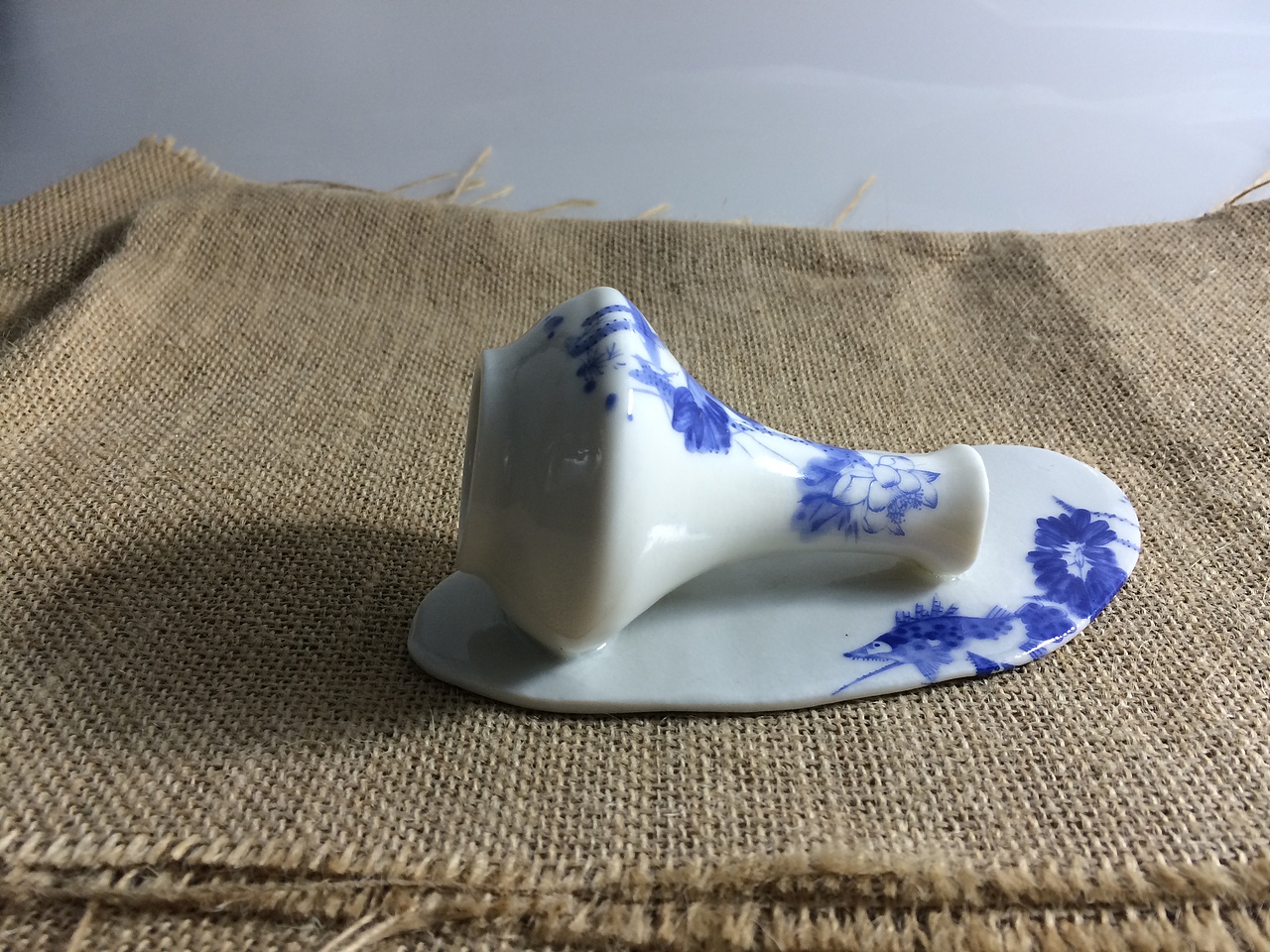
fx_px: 1064
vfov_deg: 48.2
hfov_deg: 61.7
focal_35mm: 29
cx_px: 635
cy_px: 476
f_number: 2.2
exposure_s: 1/40
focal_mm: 4.15
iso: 40
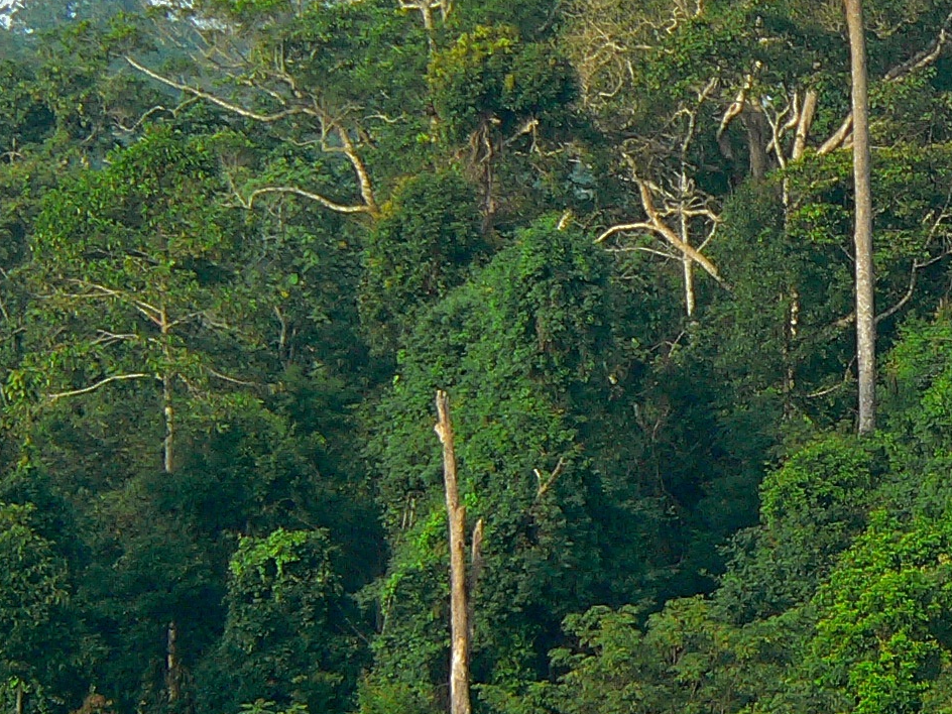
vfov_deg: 2.3
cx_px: 932
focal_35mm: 640
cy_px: 334
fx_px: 17601
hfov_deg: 3.1
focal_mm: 39.2
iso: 100
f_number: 4
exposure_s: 1/200
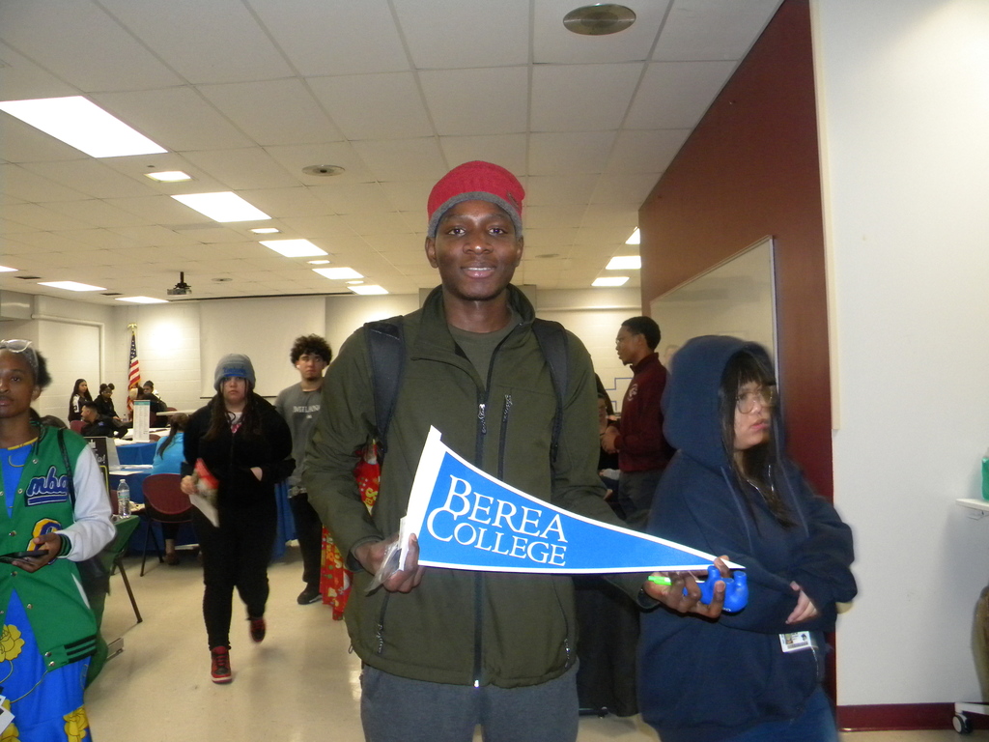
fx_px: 800
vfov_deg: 49.7
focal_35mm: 28
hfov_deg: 63.4
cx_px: 494
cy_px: 371
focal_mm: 5
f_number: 3.5
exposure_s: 1/26
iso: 400
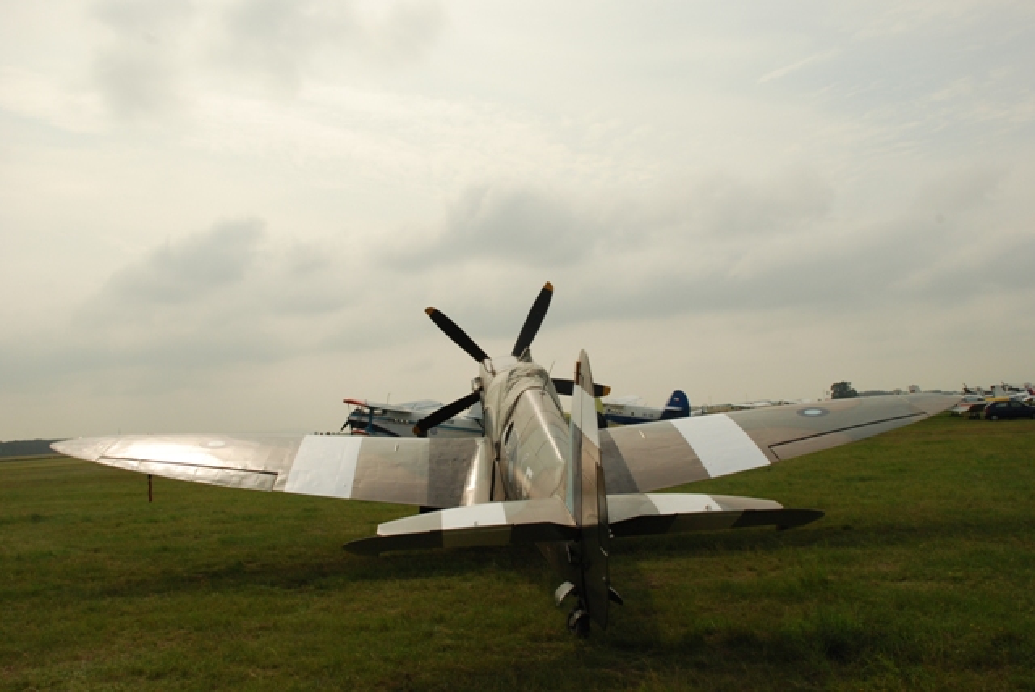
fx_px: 950
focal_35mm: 33
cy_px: 346
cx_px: 518
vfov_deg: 40.0
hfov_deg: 57.2
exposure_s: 1/500
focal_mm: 22
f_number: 13
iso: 320
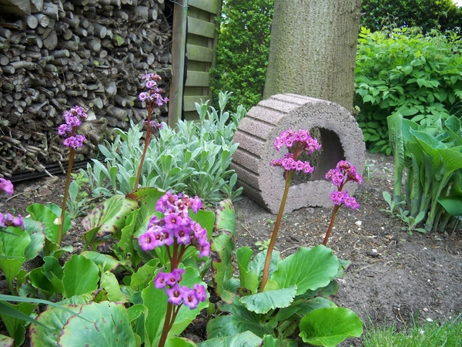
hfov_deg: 50.1
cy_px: 174
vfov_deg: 38.7
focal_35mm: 37
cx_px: 231
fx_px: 494
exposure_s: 1/30
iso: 80
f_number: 3.1
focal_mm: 7.9
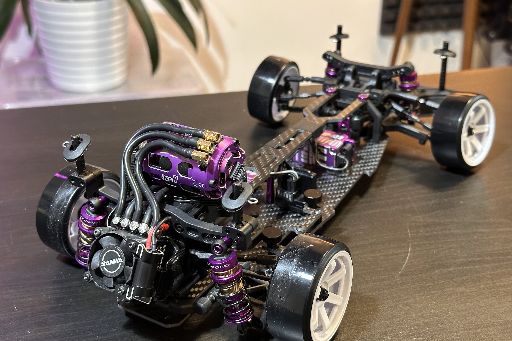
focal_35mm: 50
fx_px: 711
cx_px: 256
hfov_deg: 39.6
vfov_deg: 27.0
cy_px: 179
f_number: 1.78
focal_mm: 6.86
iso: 320
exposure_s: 1/33
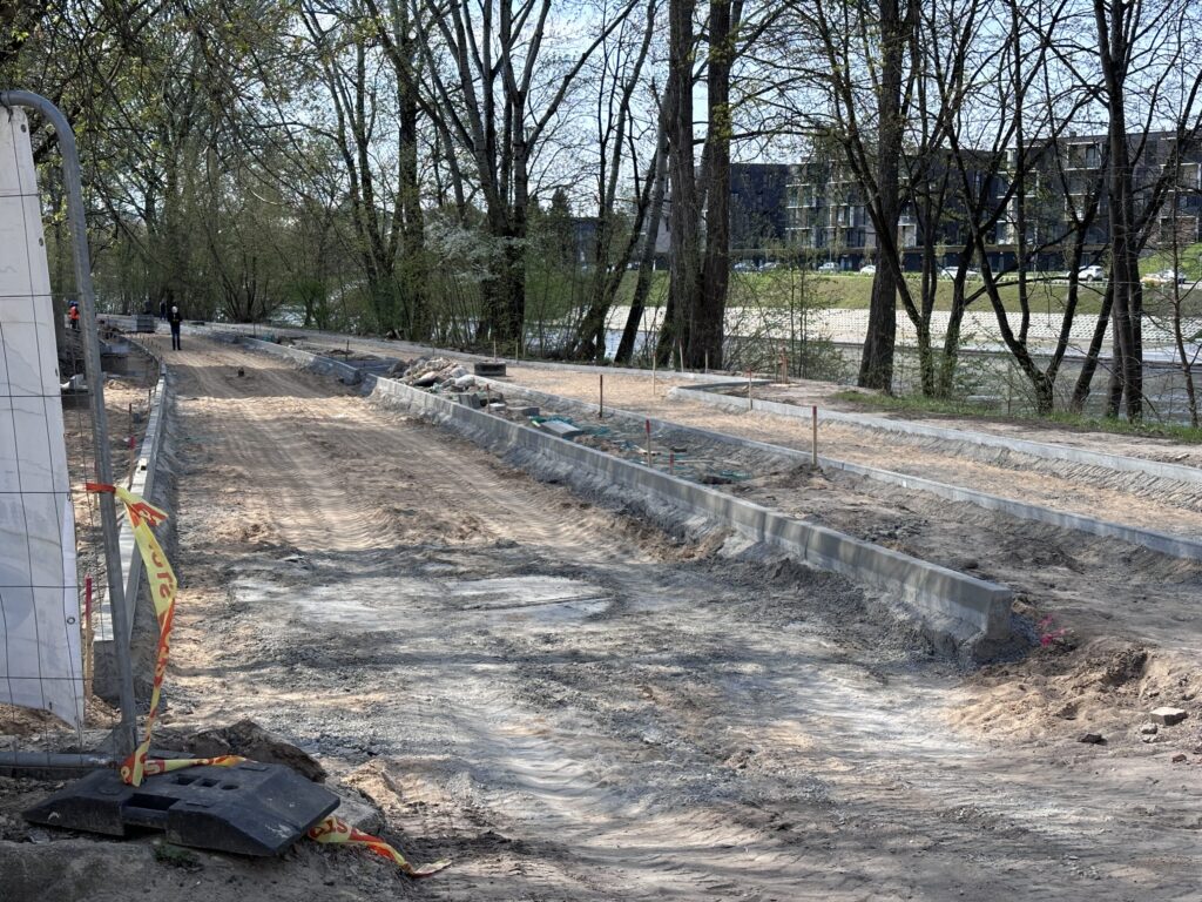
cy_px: 451
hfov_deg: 39.7
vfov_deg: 30.3
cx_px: 601
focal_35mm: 48
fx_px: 1667
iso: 64
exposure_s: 1/1517
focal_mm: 6.86
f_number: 1.78
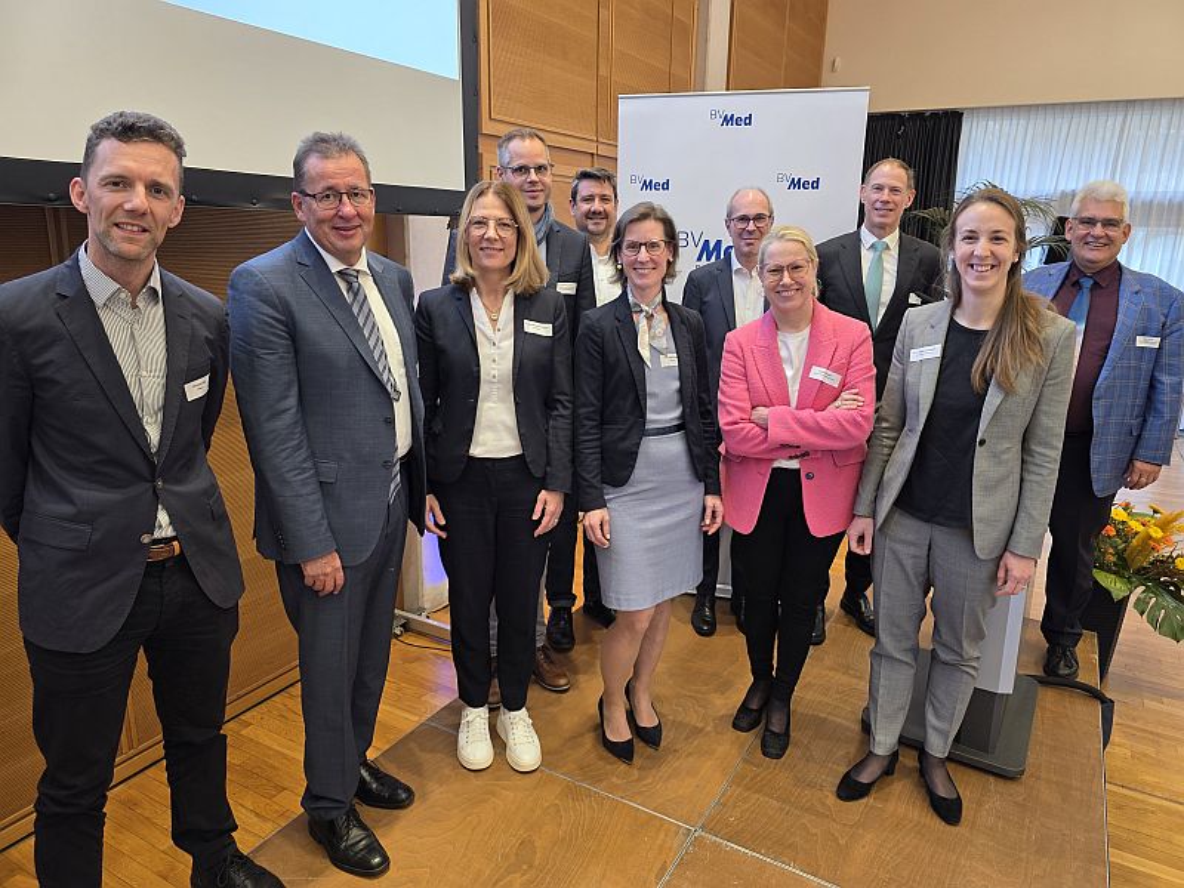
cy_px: 444
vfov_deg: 58.9
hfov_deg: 73.9
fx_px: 787
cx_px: 592
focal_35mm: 23
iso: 100
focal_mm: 6.3
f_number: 1.7
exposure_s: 1/60
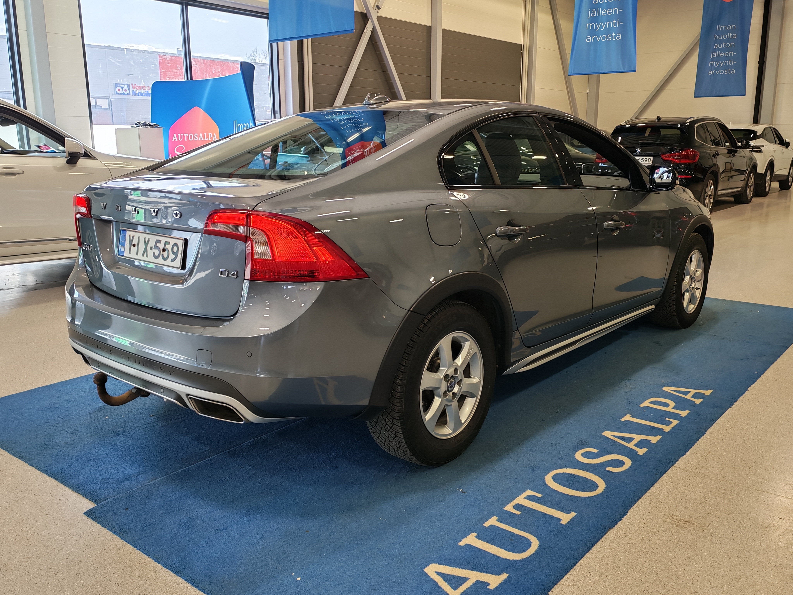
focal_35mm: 31
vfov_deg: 45.4
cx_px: 396
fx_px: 710
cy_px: 298
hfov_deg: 58.4
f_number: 1.9
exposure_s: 1/100
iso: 80
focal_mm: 6.12
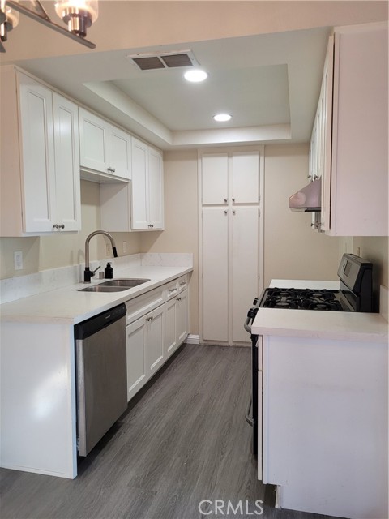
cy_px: 260
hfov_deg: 53.1
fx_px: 390
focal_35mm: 26
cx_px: 194
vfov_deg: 67.3
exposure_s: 1/120
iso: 200
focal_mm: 5.4
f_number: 1.8
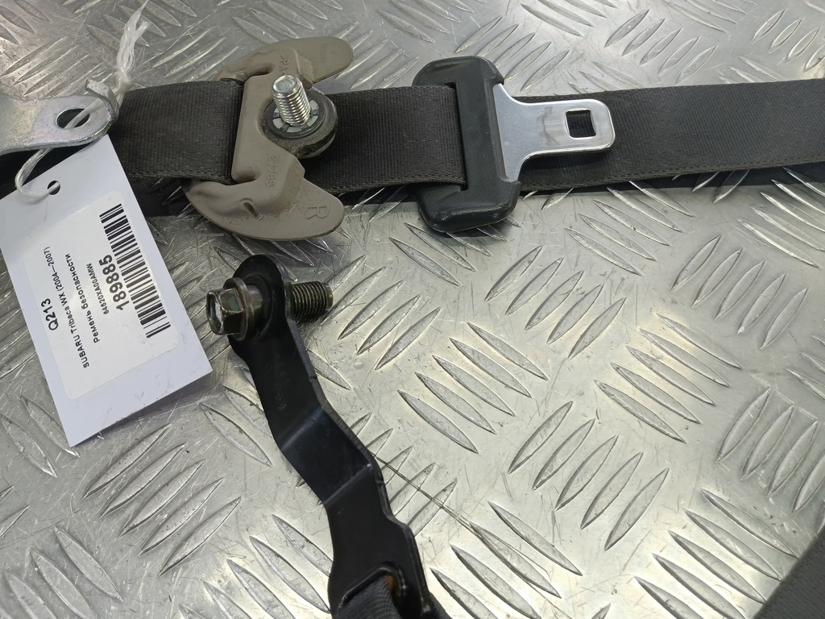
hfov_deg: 65.3
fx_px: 643
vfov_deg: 51.4
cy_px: 310
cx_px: 412
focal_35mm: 27
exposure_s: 1/100
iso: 153
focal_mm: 4.11
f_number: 1.6
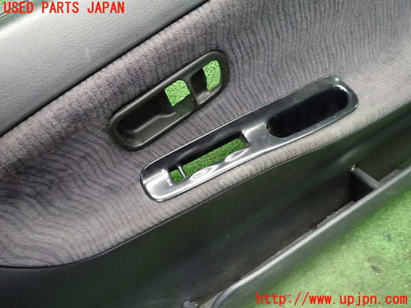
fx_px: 297
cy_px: 154
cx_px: 206
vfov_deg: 54.9
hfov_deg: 69.4
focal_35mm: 25
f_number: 2
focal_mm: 4.5
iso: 400
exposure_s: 1/30
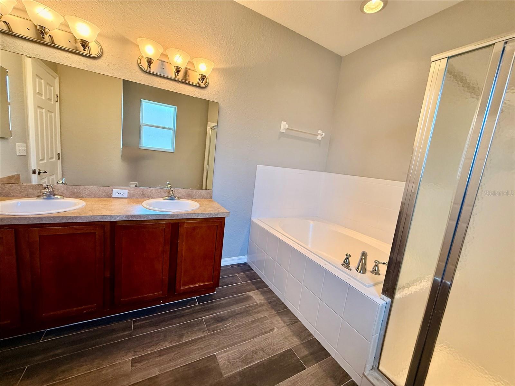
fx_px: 208
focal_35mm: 14
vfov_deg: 85.7
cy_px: 193
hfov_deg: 102.1
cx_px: 258
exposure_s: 1/120
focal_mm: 2.22
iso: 160
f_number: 2.2
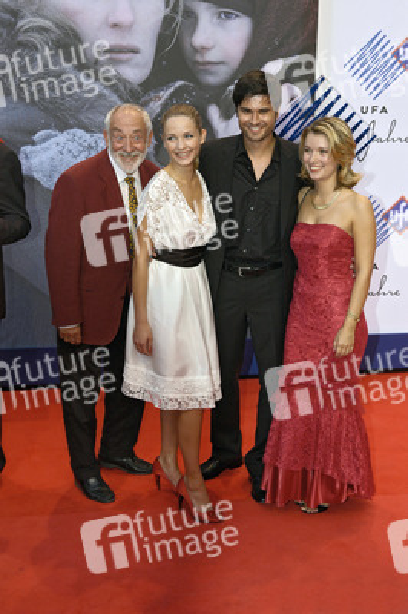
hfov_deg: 25.7
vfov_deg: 37.9
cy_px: 307
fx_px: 894
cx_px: 204
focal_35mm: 52
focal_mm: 35
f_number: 6.3
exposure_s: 1/100
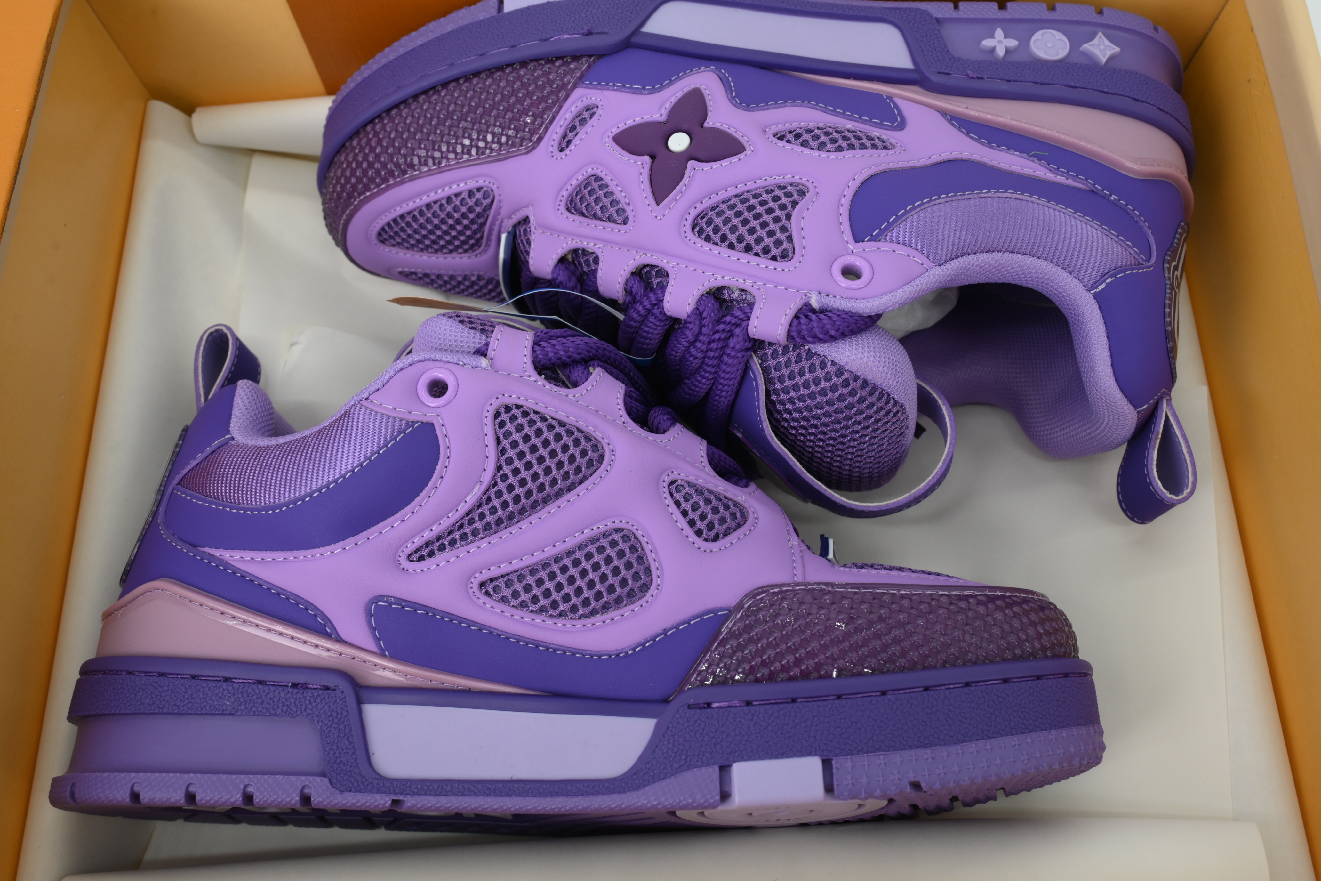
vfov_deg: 42.3
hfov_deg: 60.3
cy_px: 440
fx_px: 1137
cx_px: 660
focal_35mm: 31
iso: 400
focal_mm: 31
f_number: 11
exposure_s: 1/80
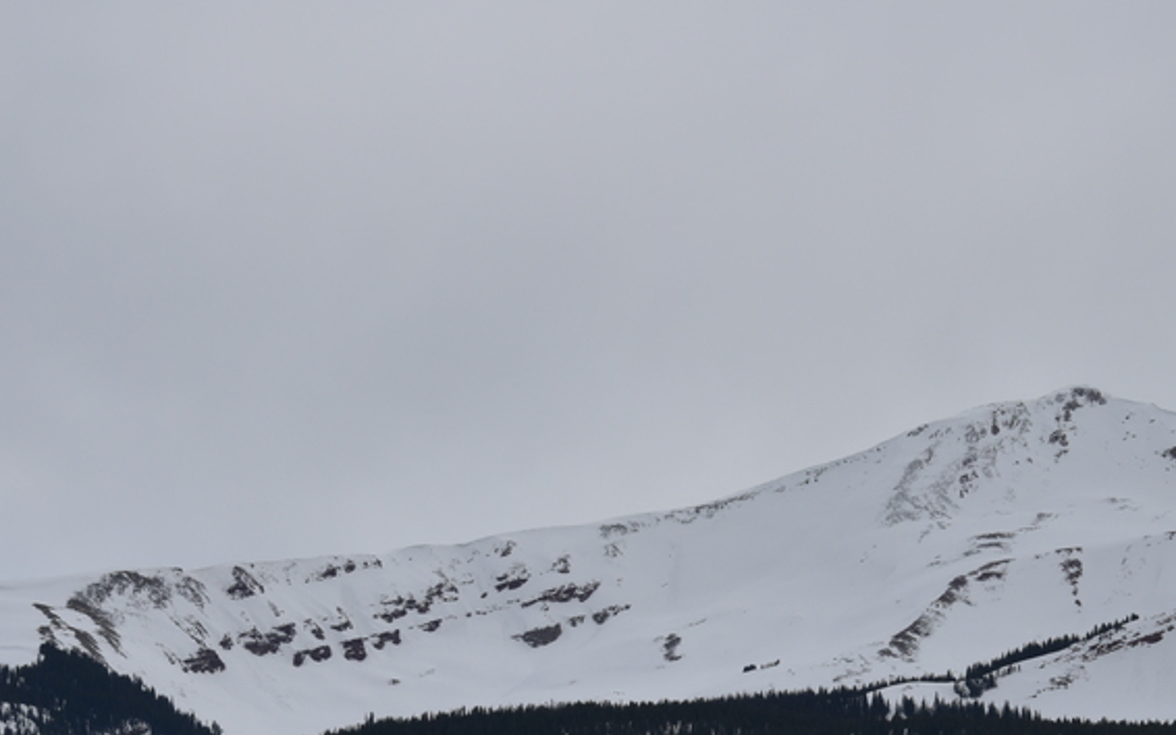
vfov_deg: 6.2
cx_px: 783
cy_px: 760
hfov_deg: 9.9
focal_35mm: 212
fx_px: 6796
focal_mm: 92
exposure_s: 1/640
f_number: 13
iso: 100
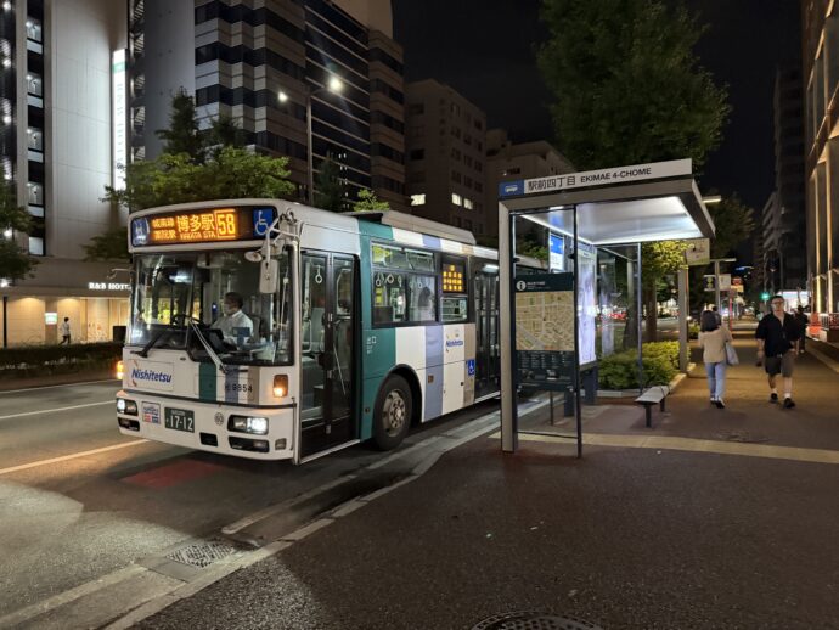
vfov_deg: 56.8
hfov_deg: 71.6
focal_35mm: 24
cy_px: 315
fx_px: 582
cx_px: 420
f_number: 1.78
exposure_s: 1/40
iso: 1000
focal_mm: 6.76
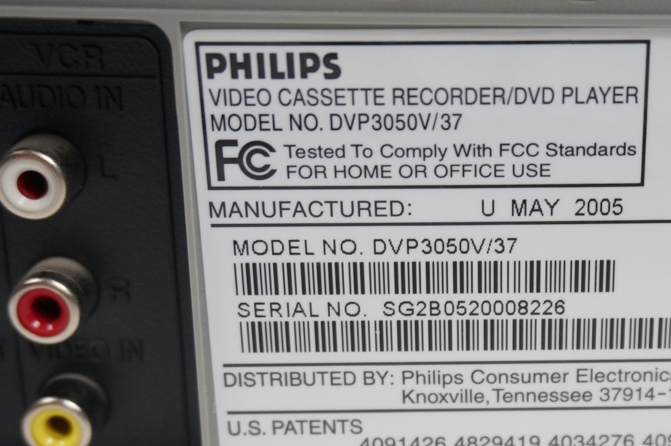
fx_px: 1319
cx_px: 500
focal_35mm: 71
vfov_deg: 19.0
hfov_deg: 28.1
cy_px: 330
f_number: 4.5
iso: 500
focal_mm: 27
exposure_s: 1/60
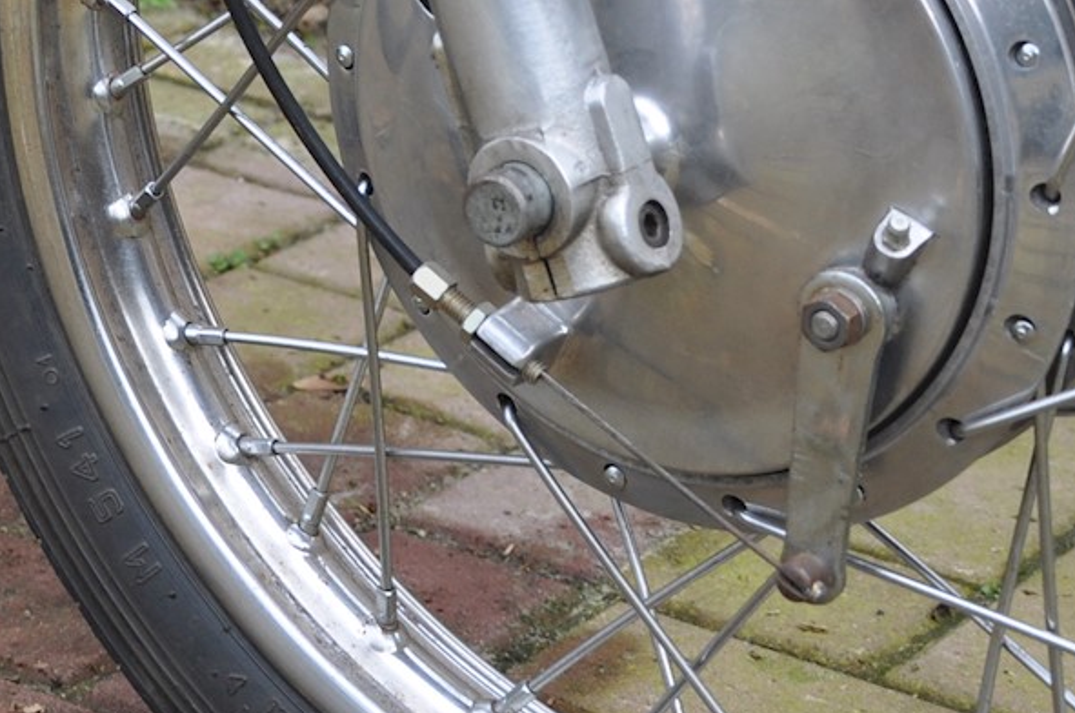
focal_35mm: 156
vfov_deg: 8.5
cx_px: -120
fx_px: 4651
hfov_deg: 12.9
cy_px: -416
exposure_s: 1/125
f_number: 5.6
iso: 200
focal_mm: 32
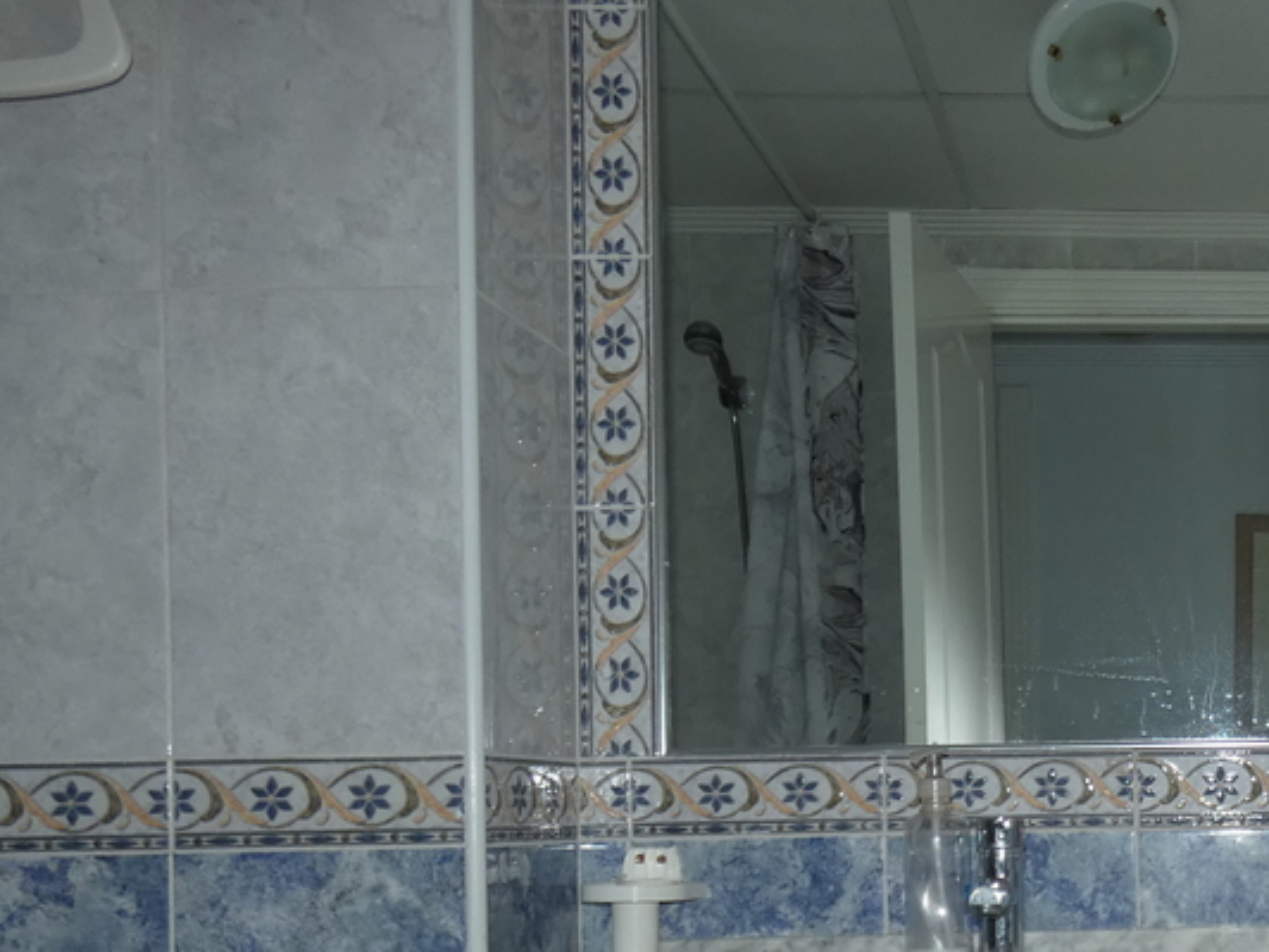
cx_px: 1312
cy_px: 809
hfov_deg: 35.3
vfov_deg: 29.3
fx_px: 1760
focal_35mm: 48
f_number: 2.8
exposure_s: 1/60
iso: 80
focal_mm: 3.6
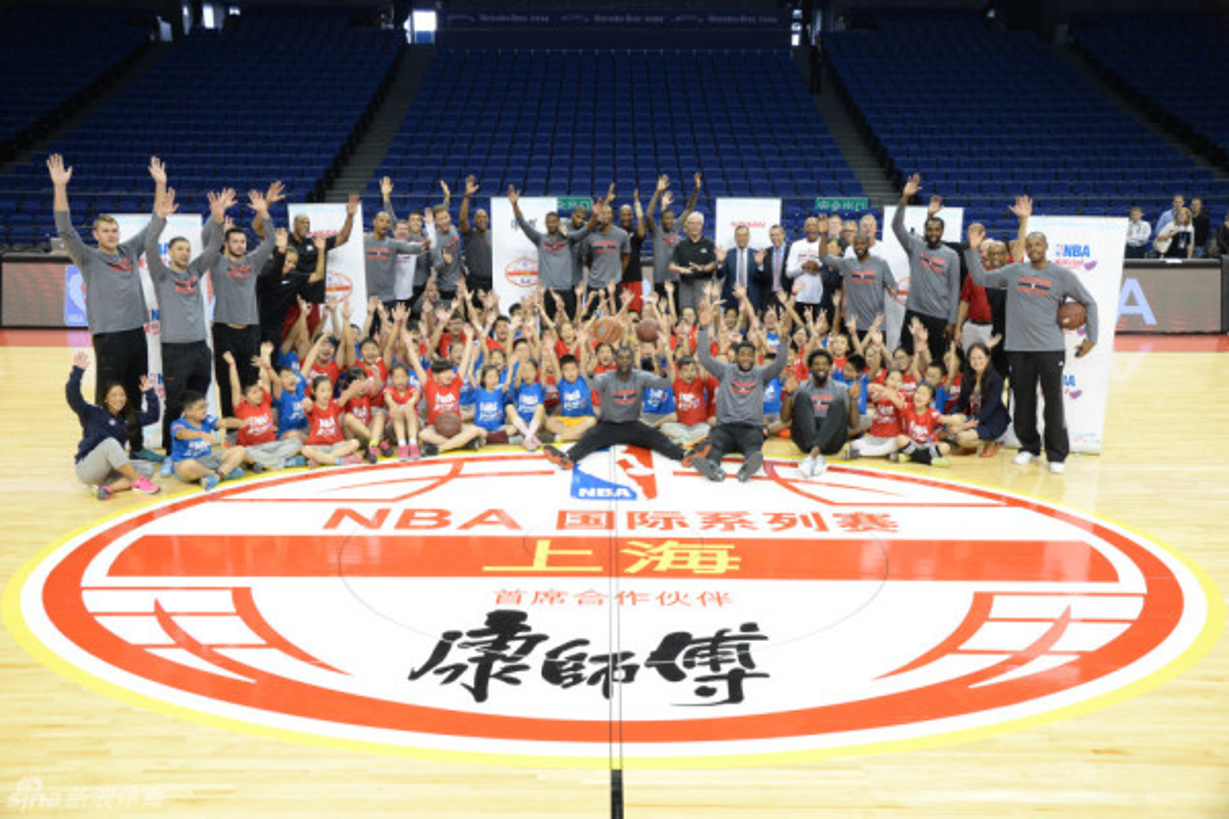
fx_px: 1058
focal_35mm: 31
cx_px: 614
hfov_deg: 60.3
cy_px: 410
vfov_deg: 42.3
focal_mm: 31
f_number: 7.1
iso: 3200
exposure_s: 1/320
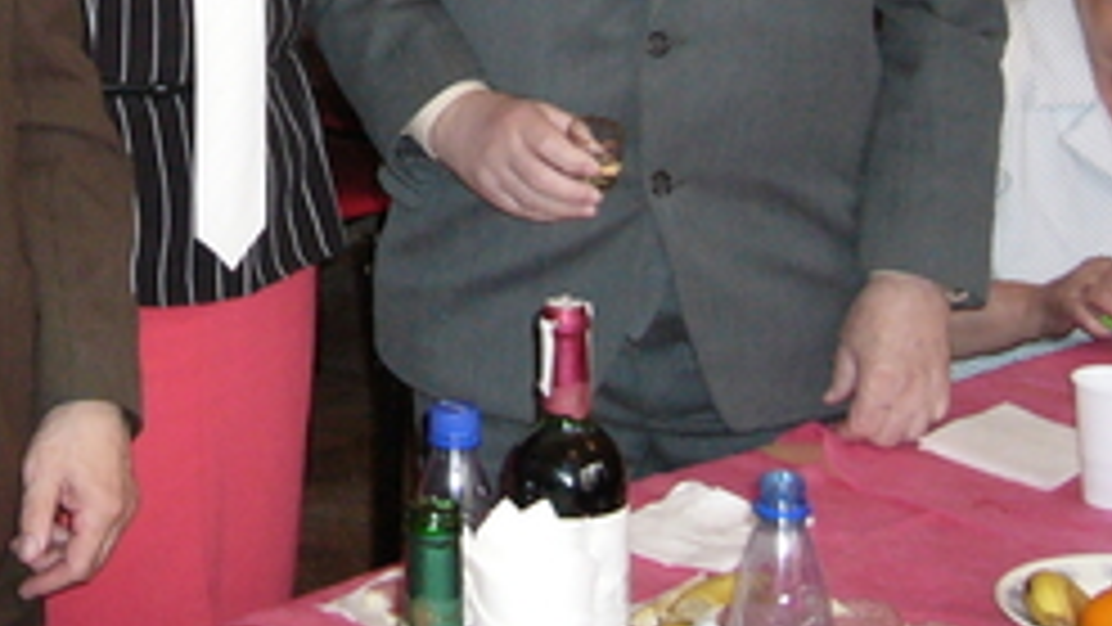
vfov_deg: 11.7
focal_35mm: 99
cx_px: 32
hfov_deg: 20.9
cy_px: -293
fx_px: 2919
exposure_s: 1/60
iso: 200
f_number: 2.8
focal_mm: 5.8
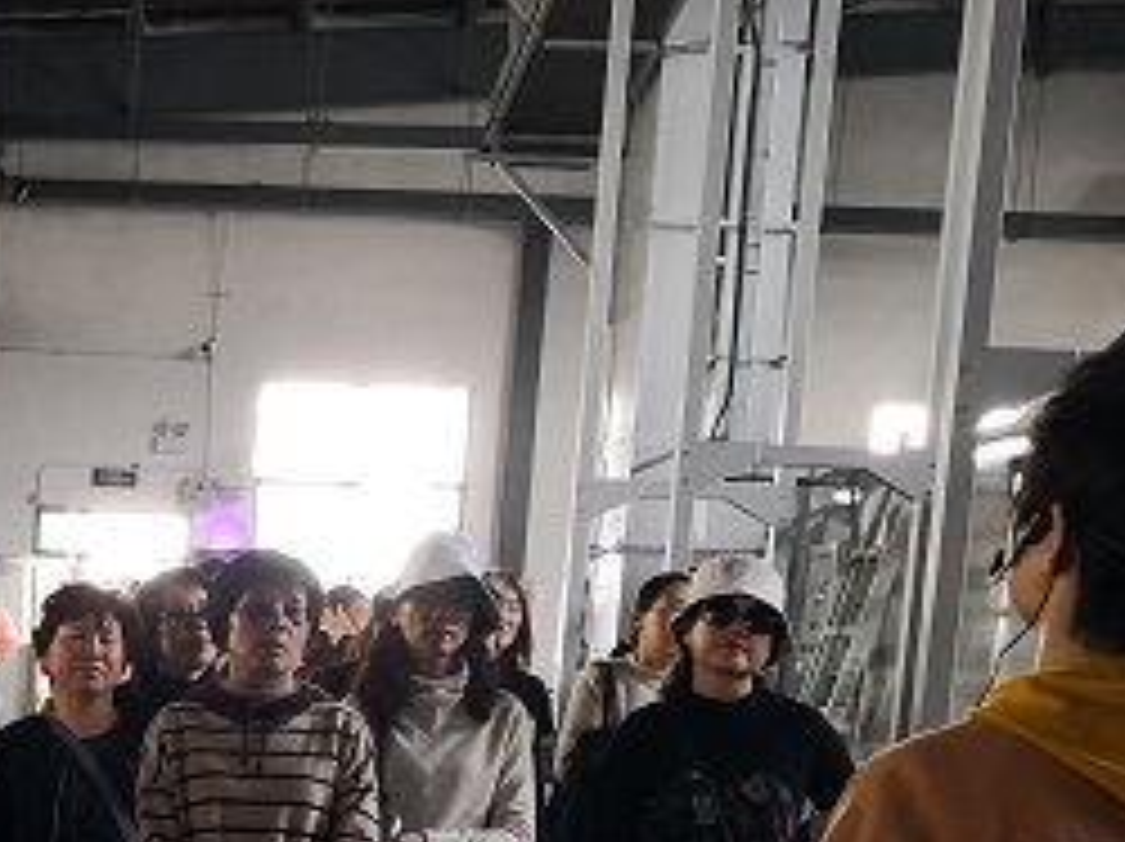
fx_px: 2175
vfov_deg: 20.8
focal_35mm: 67
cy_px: 934
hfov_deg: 27.5
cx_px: 36
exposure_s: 1/100
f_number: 1.6
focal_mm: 3.95
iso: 640
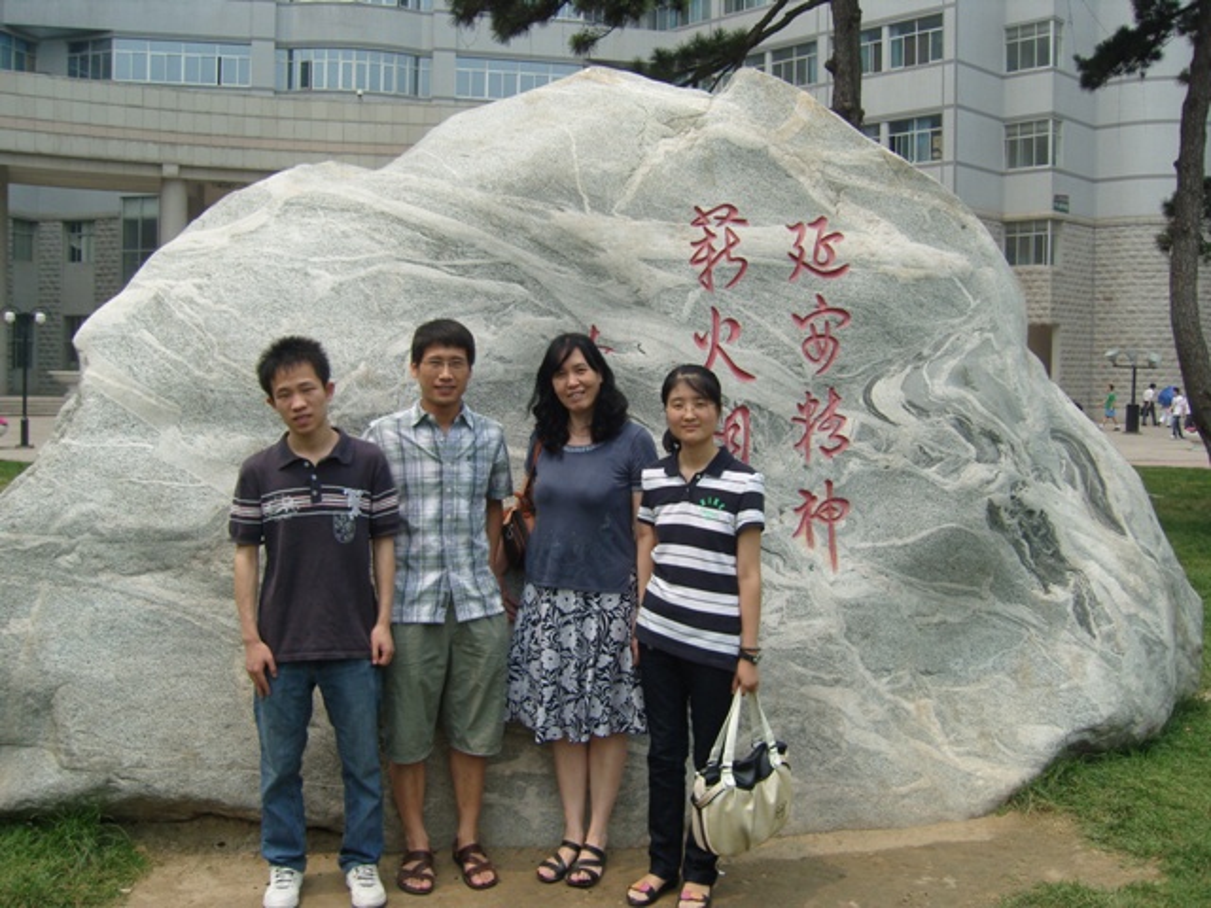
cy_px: 454
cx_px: 606
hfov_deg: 54.0
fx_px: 1189
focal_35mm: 34
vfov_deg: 41.8
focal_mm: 7.3
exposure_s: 1/200
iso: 80
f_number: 7
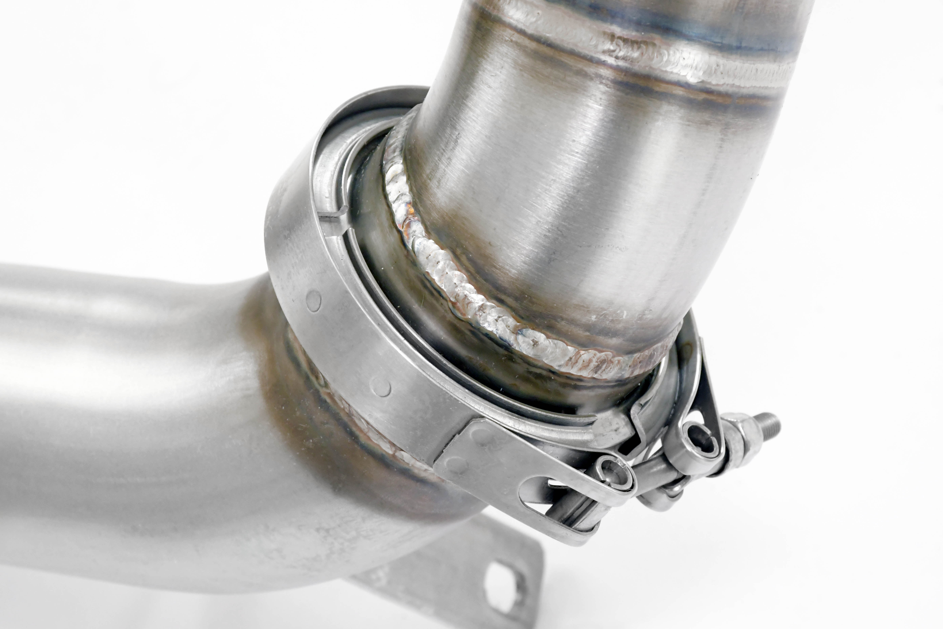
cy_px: 314
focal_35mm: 174
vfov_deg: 7.9
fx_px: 4557
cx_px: 472
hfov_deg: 11.8
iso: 2500
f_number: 13
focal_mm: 116
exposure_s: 1/80
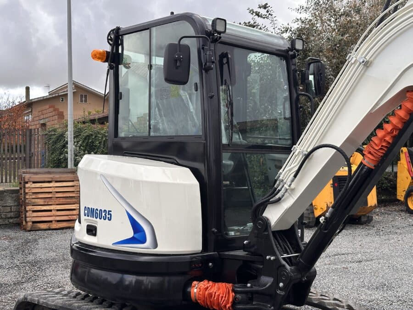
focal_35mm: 48
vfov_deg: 30.3
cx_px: 206
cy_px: 155
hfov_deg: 39.7
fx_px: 573
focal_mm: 6.86
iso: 64
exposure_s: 1/880
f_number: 1.78
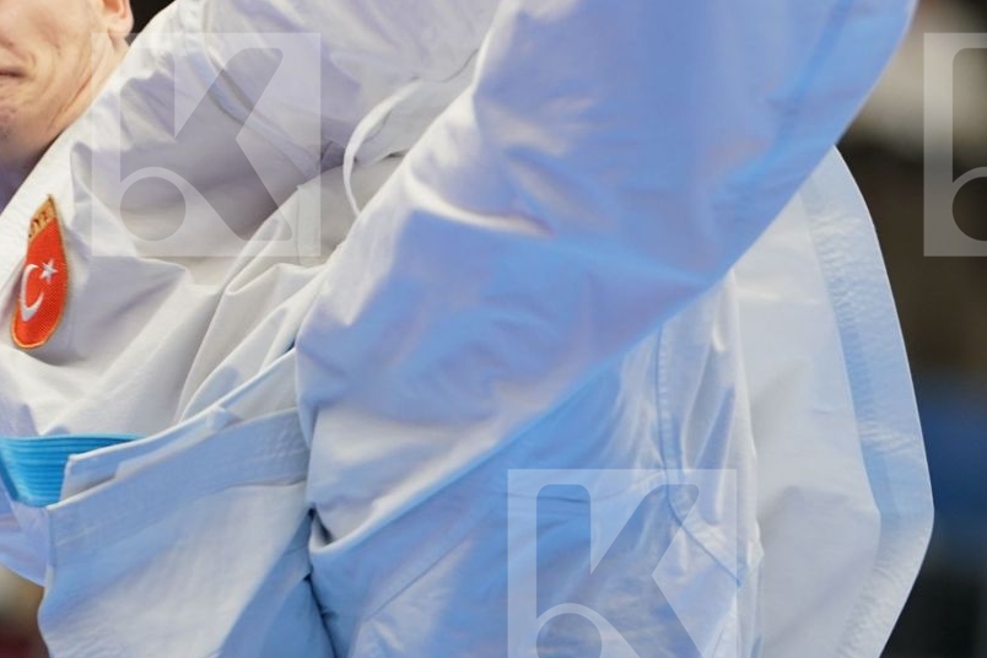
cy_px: 145
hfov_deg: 4.6
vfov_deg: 3.1
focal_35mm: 448
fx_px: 12282
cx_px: 622
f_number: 2.8
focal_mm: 200
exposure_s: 1/500
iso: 1250
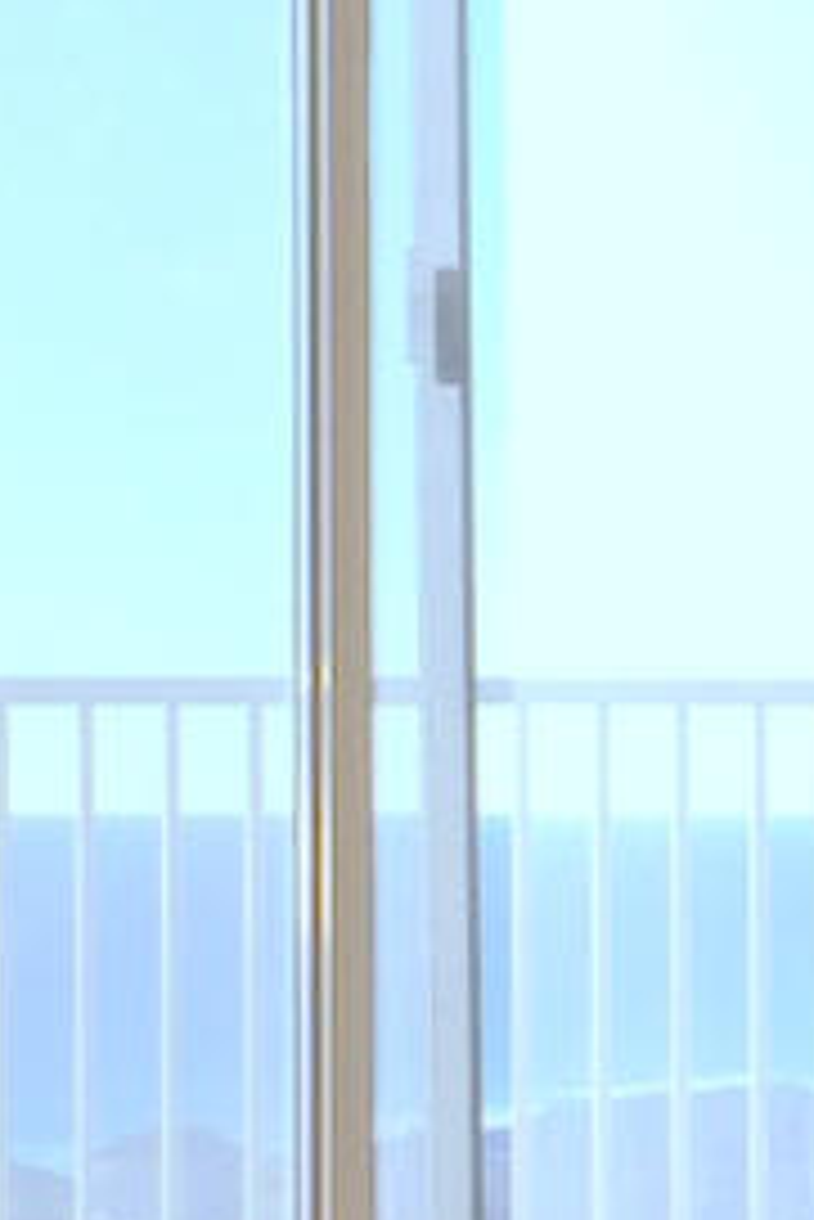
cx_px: 1565
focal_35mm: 178
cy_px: 774
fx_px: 6029
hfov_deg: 7.5
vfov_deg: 11.5
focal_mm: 4.15
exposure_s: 1/824
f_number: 2.2
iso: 40
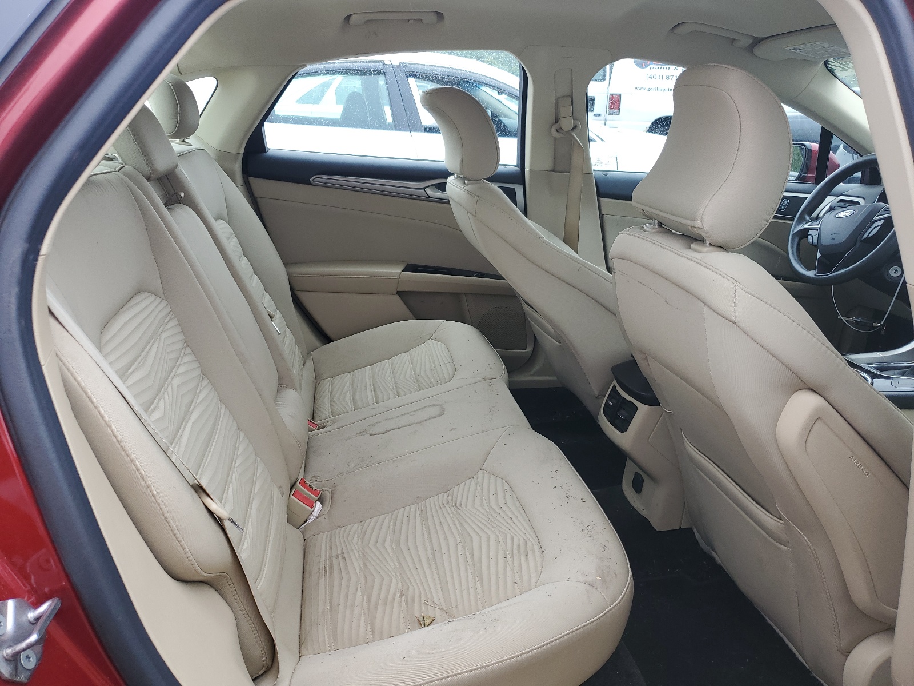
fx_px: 687
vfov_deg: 53.1
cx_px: 457
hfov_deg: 67.3
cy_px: 343
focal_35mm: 26
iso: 50
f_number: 1.5
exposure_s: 1/185
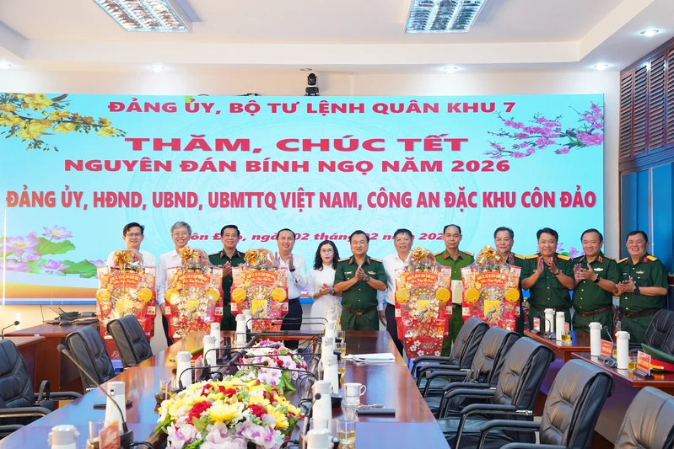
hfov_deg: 40.6
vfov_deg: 27.7
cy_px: 224
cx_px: 337
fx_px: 912
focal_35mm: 49
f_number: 6.3
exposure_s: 1/80
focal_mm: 48.7
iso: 1600
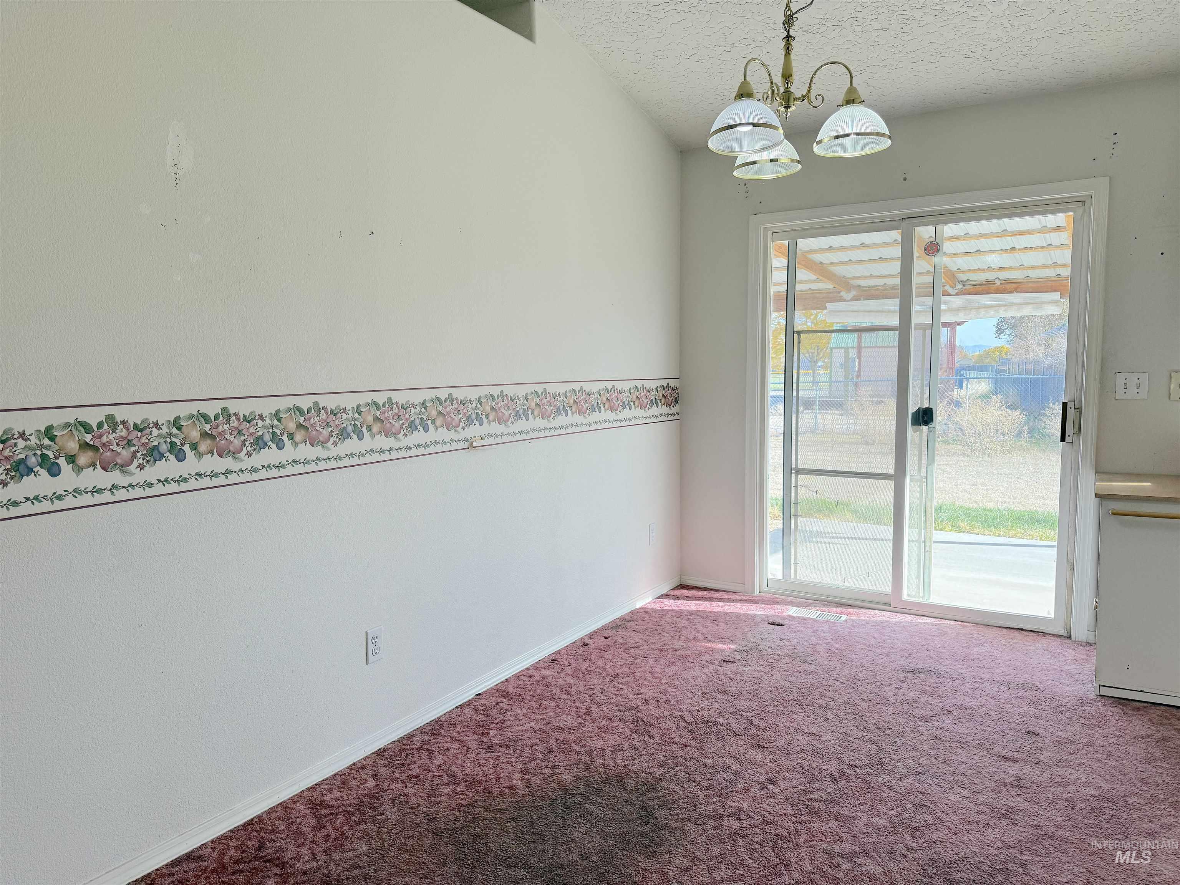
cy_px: 442
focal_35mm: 24
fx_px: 818
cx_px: 590
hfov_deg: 71.6
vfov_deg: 56.8
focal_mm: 6.76
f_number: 1.78
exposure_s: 1/535
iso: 100
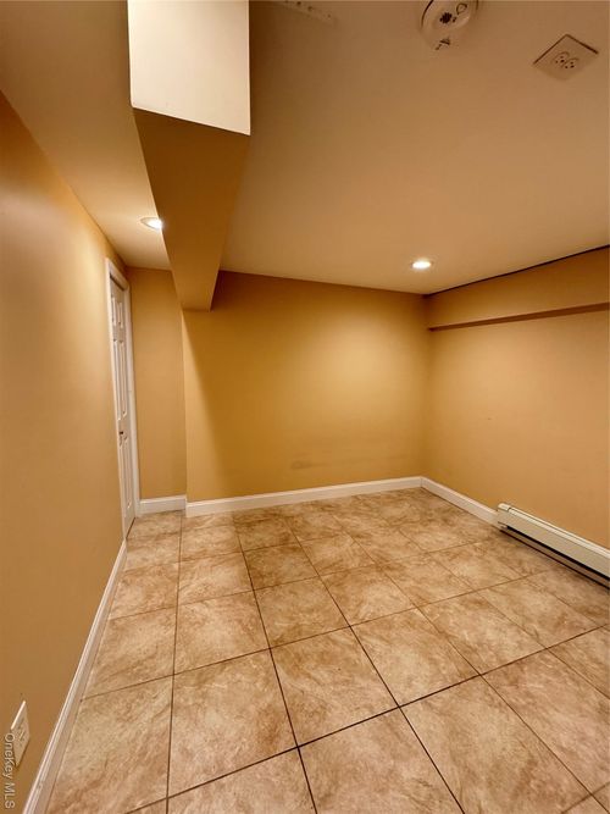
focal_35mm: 14
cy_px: 407
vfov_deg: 102.1
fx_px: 329
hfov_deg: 85.7
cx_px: 305
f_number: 2.2
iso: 400
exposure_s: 1/60
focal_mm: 2.22
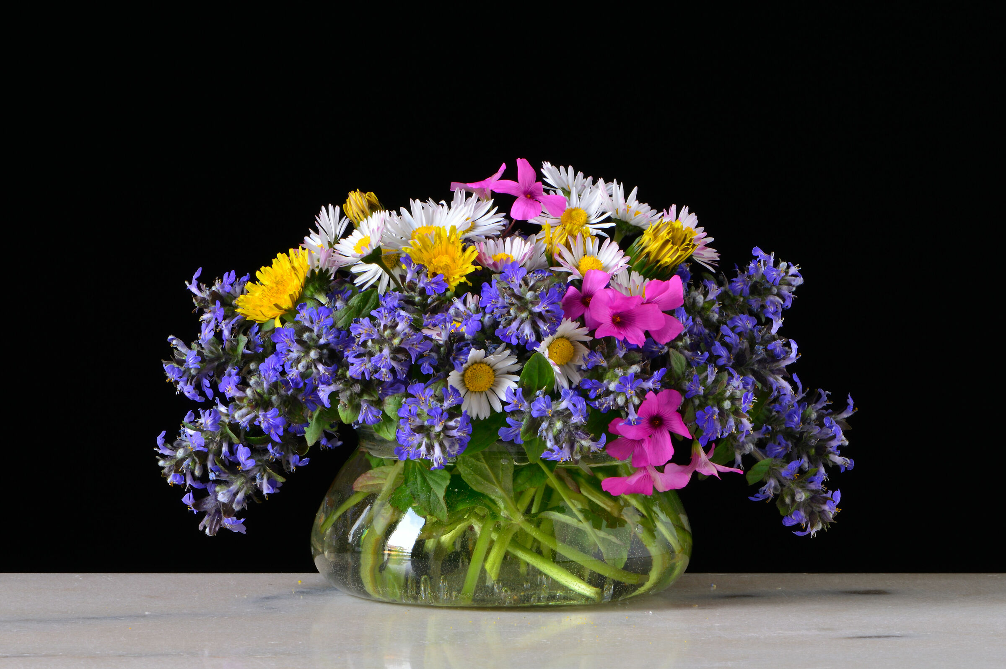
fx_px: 3559
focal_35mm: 128
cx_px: 503
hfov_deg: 16.1
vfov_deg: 10.7
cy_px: 334
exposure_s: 1.6
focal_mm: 85
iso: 100
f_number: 22
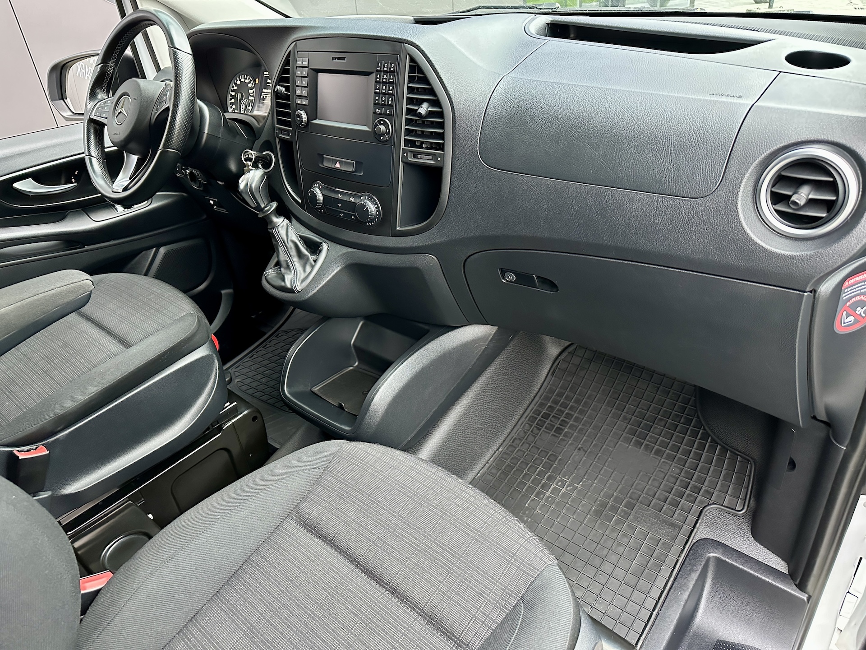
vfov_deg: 56.8
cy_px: 325
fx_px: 600
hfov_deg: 71.6
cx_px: 433
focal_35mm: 24
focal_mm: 6.86
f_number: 1.78
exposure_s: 1/41
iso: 1000
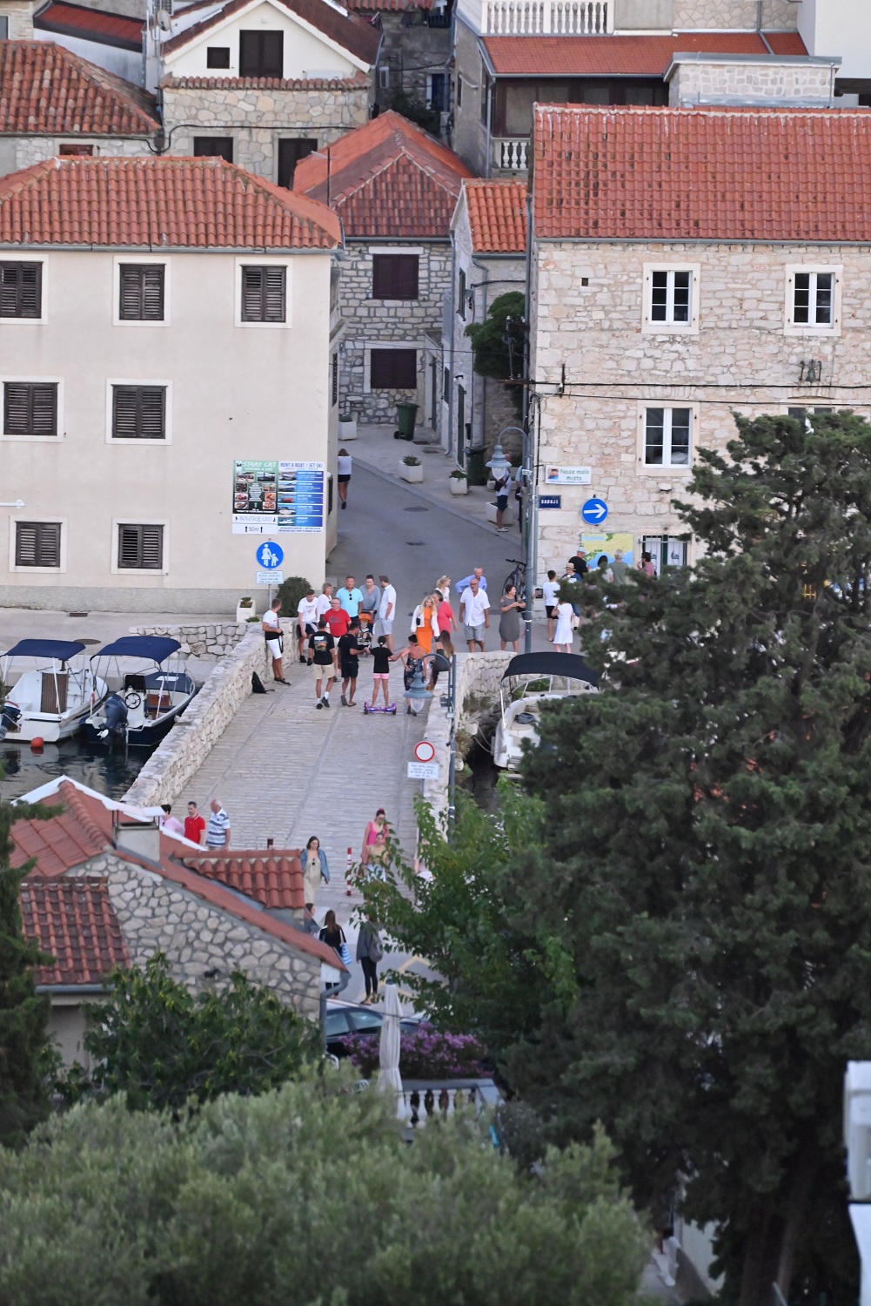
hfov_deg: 5.1
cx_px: 436
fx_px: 9791
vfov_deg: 7.6
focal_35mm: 270
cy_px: 653
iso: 4000
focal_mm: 270
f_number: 5.6
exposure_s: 1/320
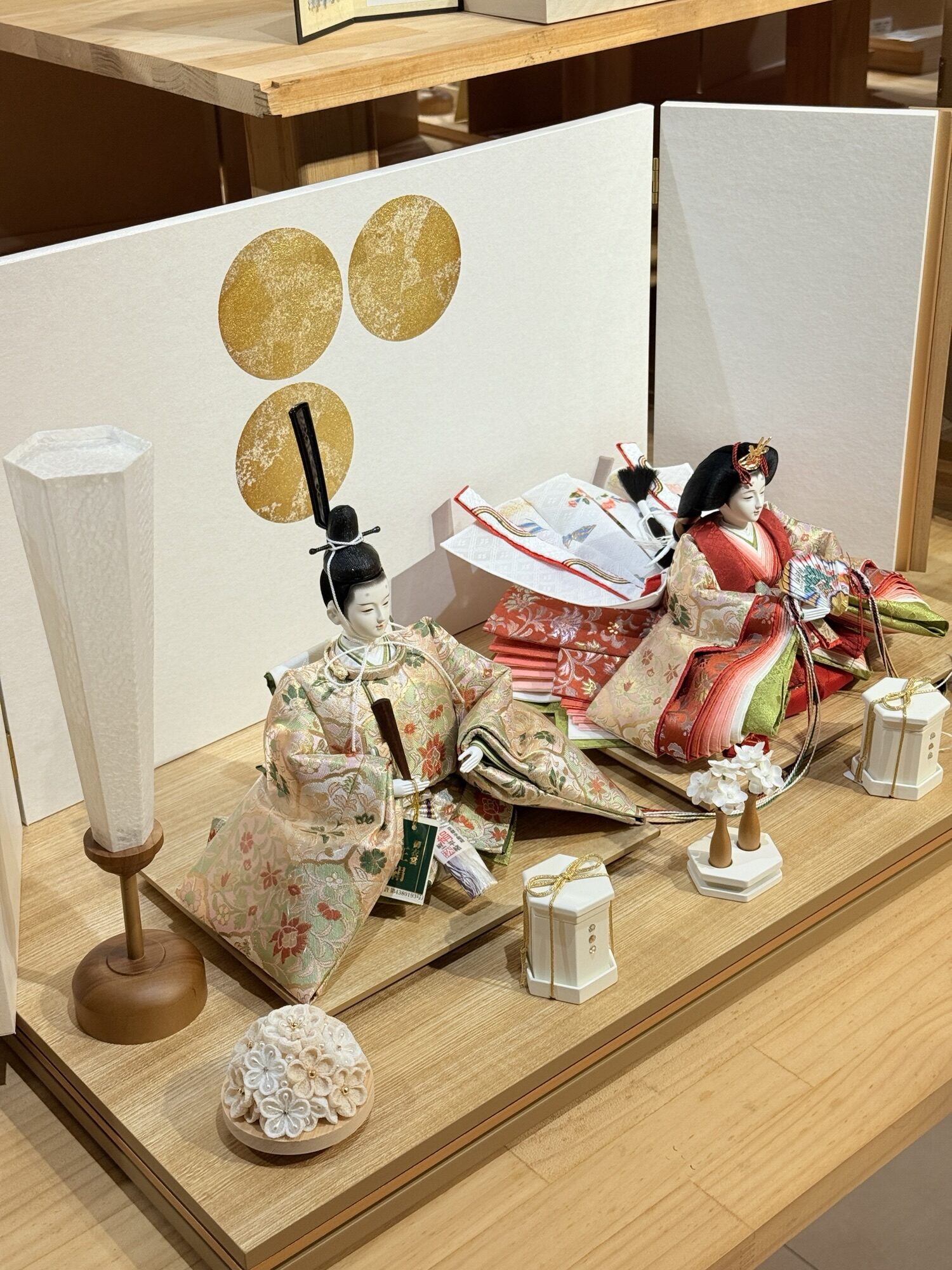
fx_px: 1760
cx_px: 476
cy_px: 635
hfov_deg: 30.3
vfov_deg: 39.7
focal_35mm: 48
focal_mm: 6.76
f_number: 1.78
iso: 50
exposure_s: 1/145
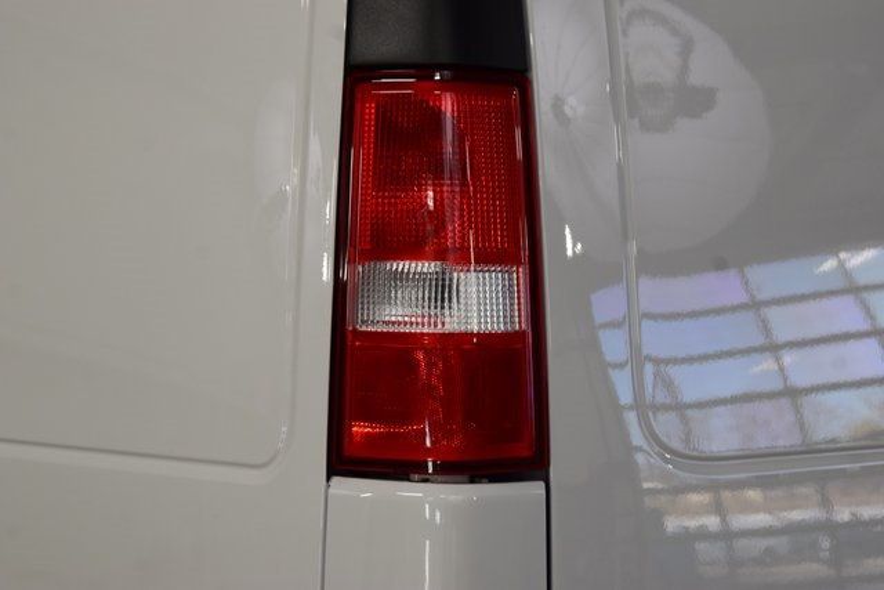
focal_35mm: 82
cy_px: 295
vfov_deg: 16.6
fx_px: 2026
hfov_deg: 24.6
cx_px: 442
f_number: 8
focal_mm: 55
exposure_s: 1/60
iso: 800
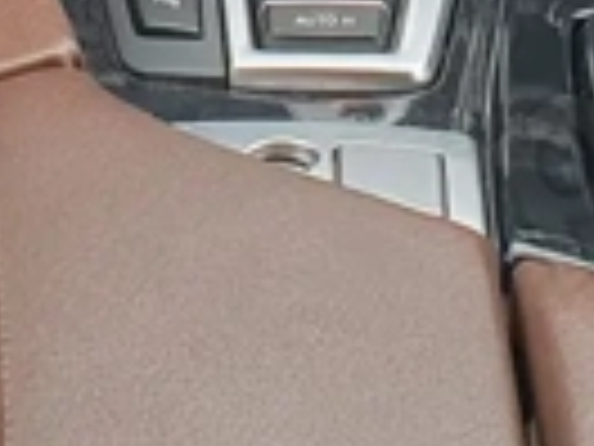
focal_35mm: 197
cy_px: -1194
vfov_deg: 6.4
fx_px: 3380
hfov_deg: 10.0
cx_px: 436
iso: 64
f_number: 2.4
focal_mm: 4.3
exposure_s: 1/50
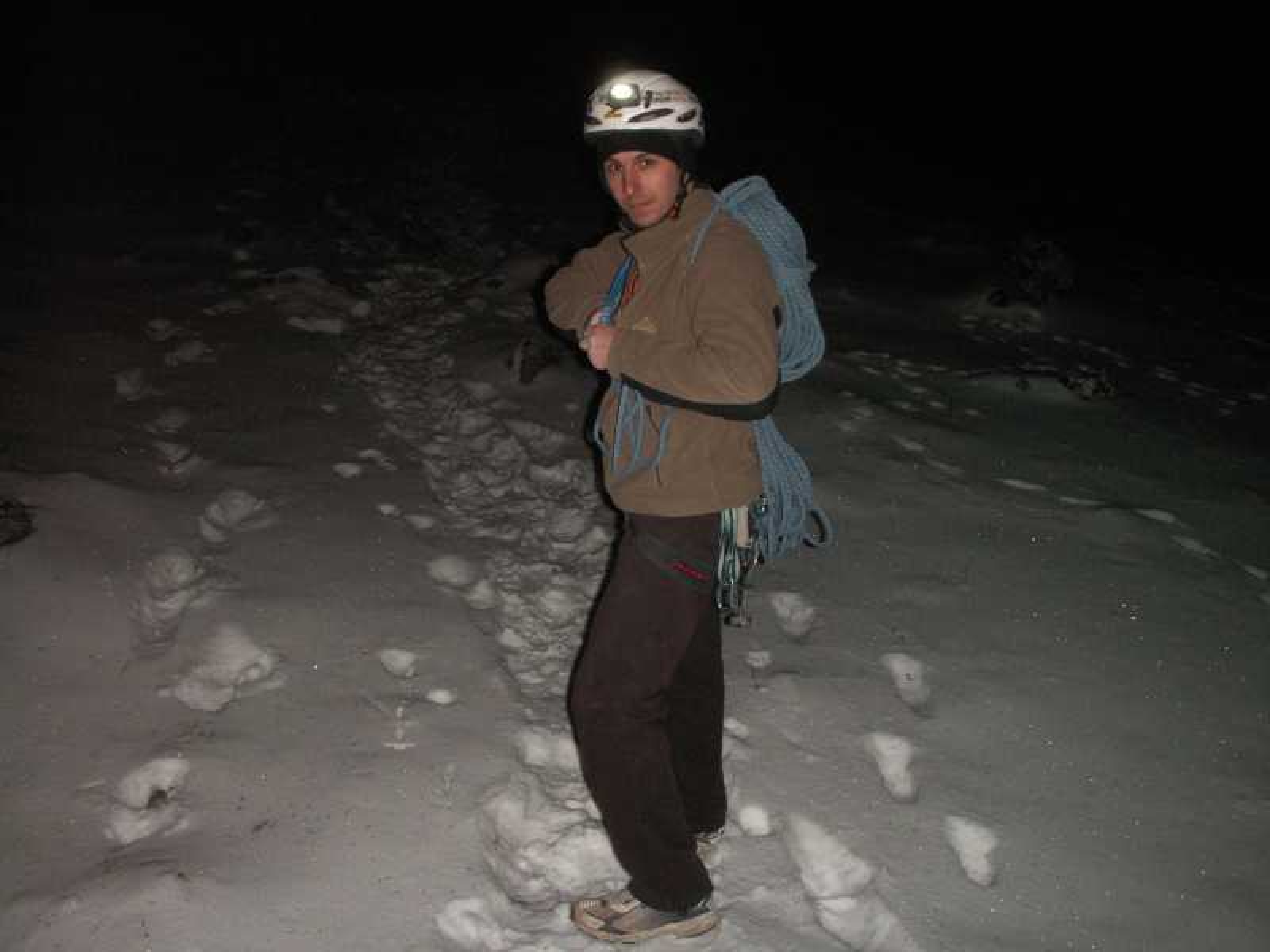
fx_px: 1357
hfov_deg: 50.1
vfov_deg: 38.7
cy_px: 476
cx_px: 635
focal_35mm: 37
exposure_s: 1/40
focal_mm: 7.7
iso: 160
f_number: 3.5
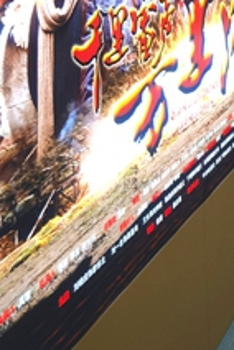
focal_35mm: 79
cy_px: -3
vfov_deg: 24.5
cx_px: 448
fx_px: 770
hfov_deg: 14.7
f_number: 1.9
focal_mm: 6.67
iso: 80
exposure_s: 1/100
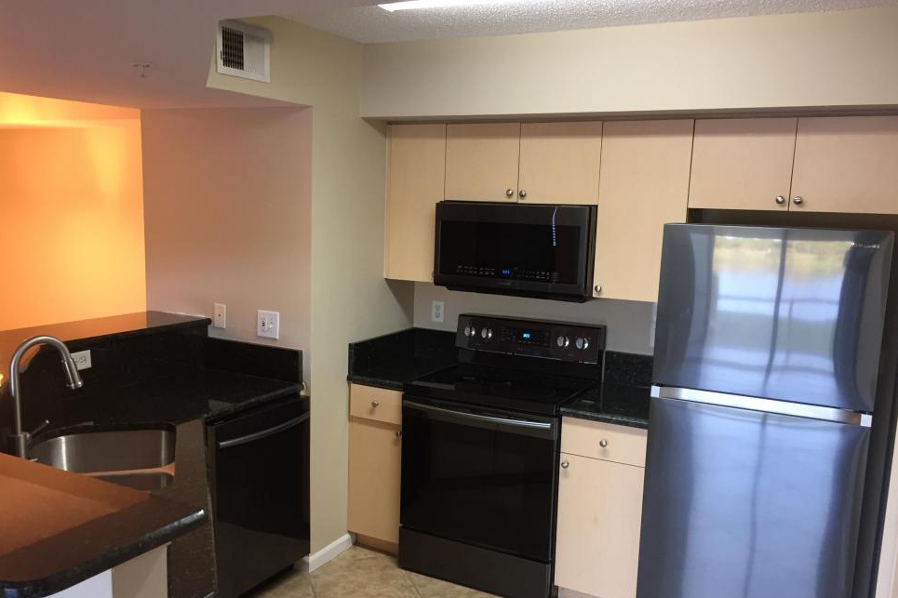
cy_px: 328
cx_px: 428
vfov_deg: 41.1
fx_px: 798
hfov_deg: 58.7
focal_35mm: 32
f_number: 2.2
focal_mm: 4.15
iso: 80
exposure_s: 1/30
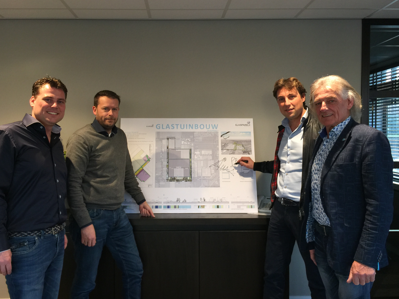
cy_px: 149
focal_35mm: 31
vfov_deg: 45.4
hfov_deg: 58.3
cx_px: 187
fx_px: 357
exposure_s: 1/33
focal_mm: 4.15
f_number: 2.2
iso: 50
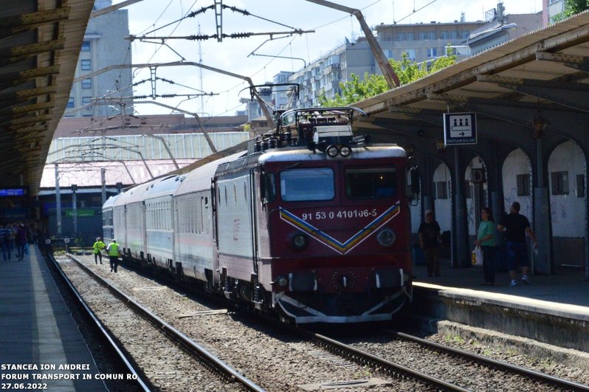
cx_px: 294
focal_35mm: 82
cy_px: 196
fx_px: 1349
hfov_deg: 24.6
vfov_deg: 16.5
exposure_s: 1/640
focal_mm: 55
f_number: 11
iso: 800
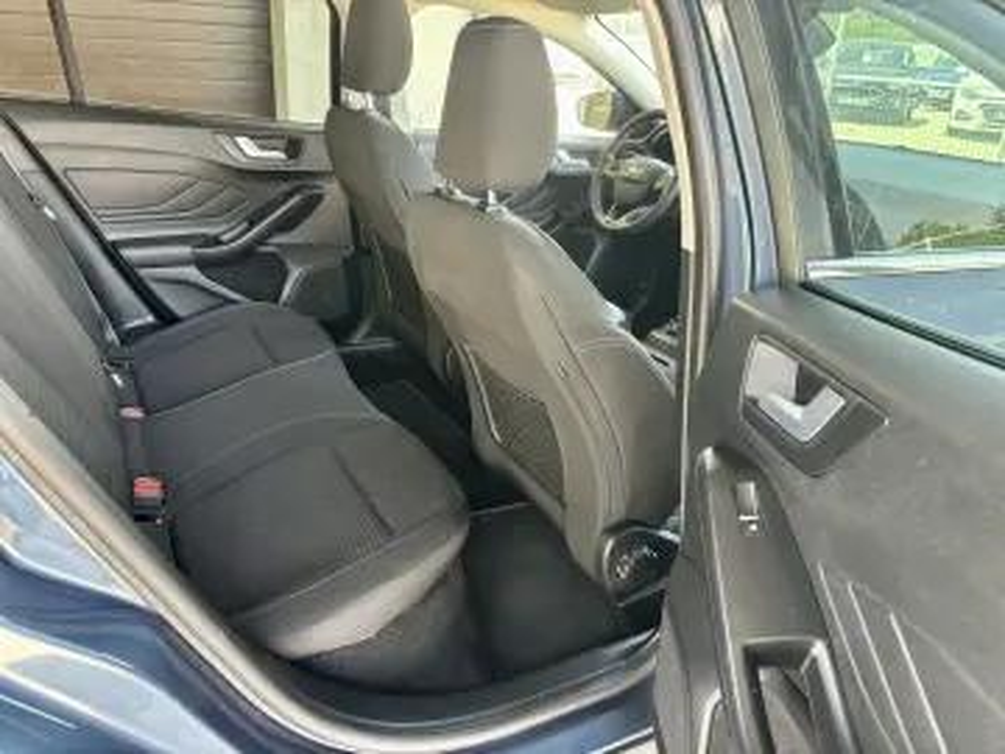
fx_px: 755
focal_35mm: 26
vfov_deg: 53.1
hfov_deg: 67.3
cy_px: 377
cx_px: 502
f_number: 1.6
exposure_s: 1/60
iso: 200
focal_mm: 5.96
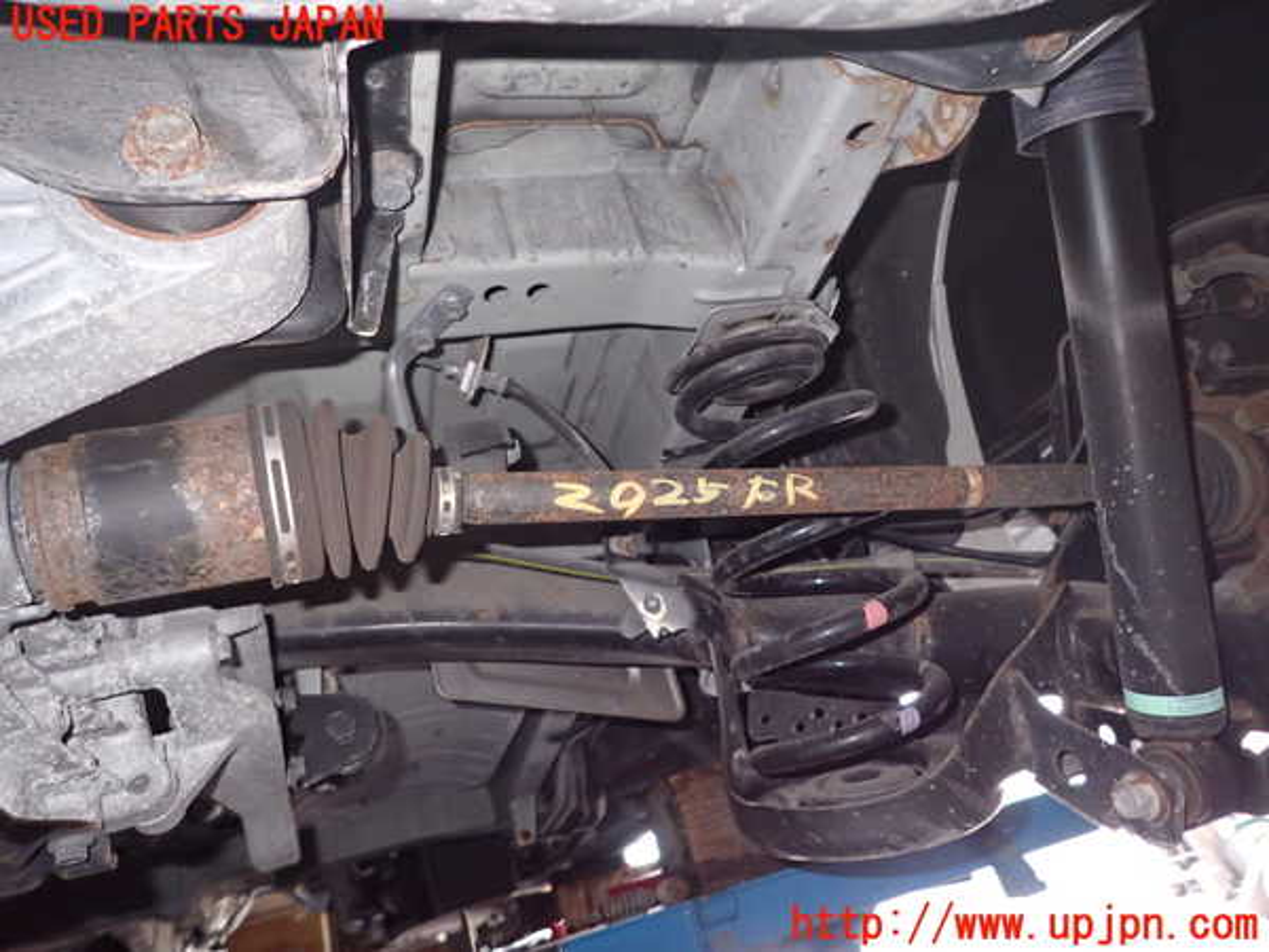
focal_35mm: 25
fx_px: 916
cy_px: 476
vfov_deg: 54.9
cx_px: 634
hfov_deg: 69.4
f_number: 5.6
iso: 640
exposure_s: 1/30
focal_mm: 4.5
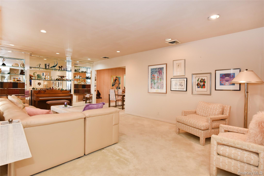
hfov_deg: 90.0
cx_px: 132
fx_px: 132
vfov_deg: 67.4
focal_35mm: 18
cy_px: 88
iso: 1600
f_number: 7.1
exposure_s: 1/50
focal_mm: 18
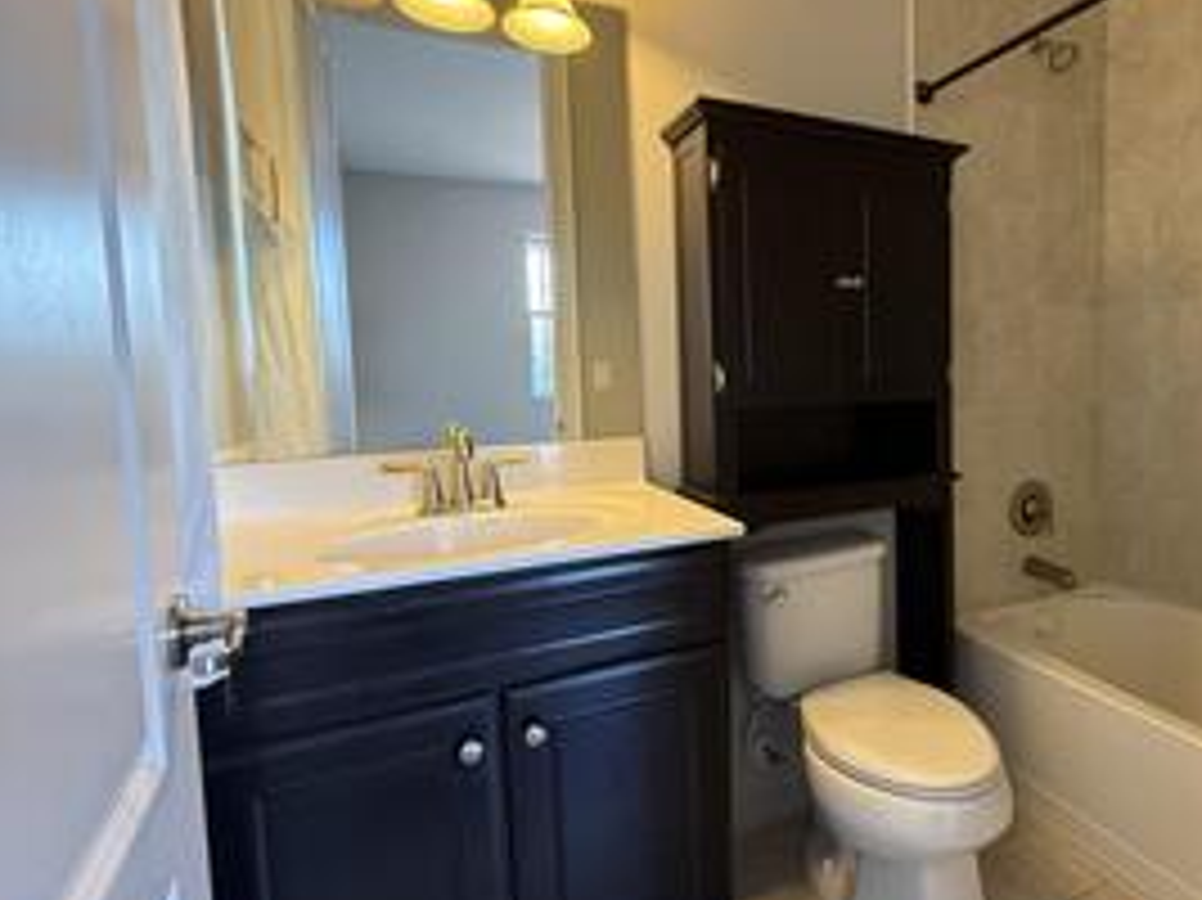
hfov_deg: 76.0
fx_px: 729
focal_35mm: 21
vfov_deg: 63.3
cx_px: 819
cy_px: 418
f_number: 2.2
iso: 500
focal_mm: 2.22
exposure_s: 1/60
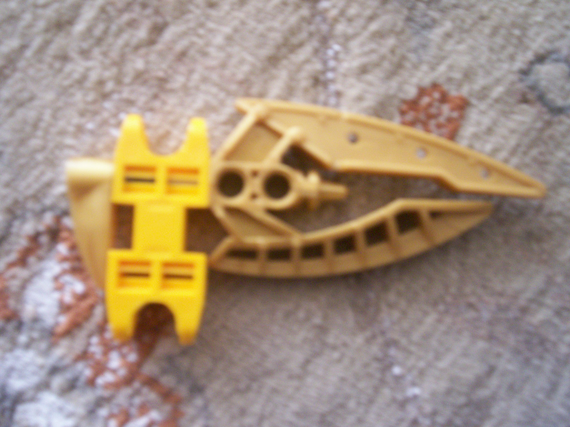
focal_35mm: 36
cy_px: 214
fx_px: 593
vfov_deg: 39.7
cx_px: 285
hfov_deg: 51.4
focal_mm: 5.9
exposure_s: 1/11.2
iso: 200
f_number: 4.5
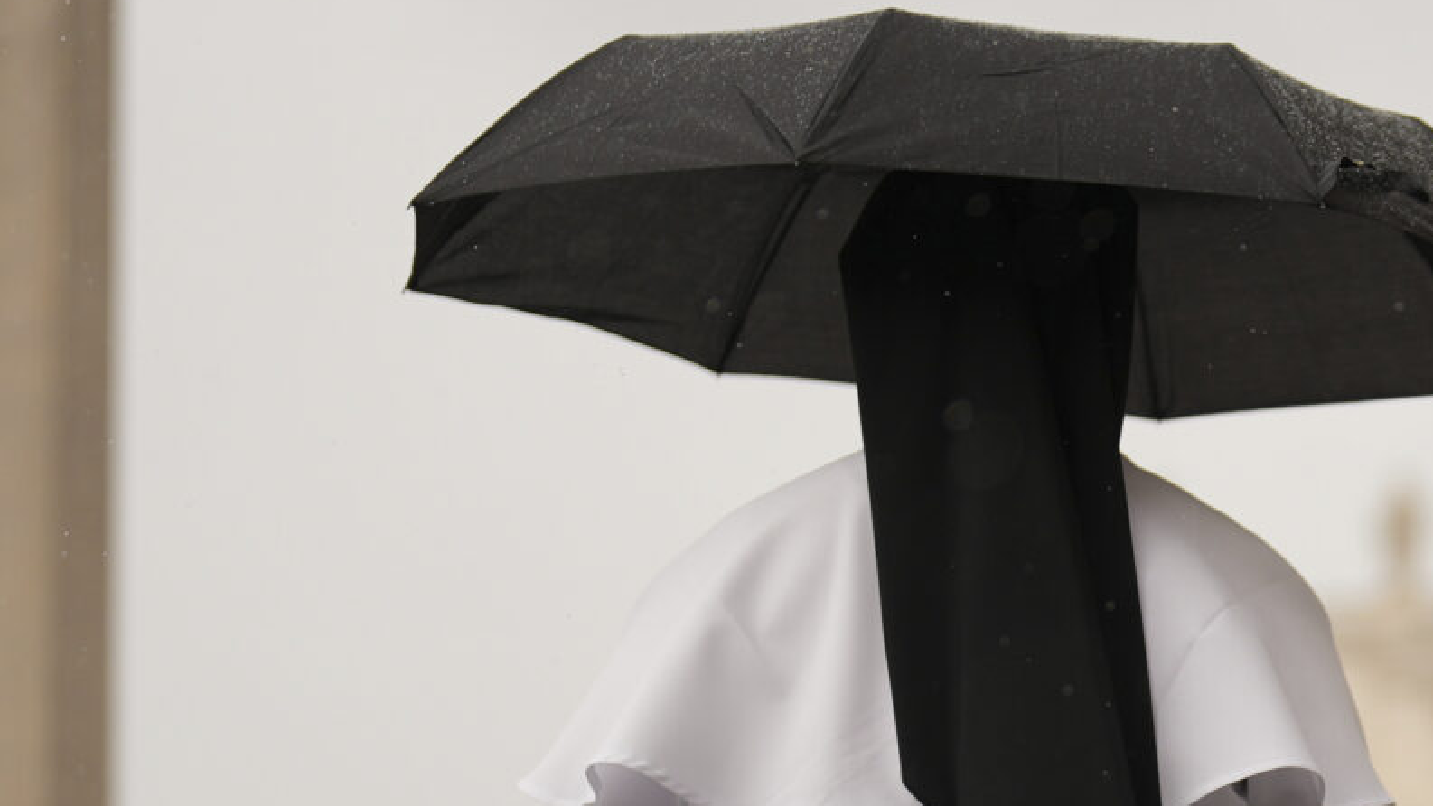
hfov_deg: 12.4
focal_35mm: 169
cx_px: 1822
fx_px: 6421
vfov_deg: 7.1
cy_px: 1096
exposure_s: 1/6400
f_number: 1.2
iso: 125
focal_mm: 50
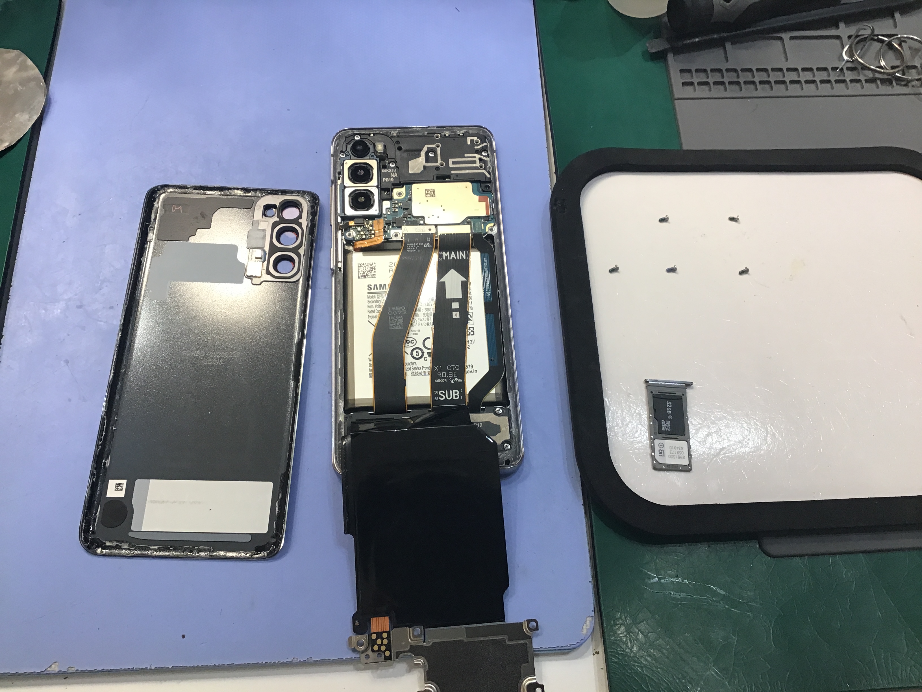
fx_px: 826
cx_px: 461
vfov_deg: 45.4
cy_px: 346
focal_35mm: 31
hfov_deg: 58.4
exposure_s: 1/40
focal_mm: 3.3
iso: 32
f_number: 2.4
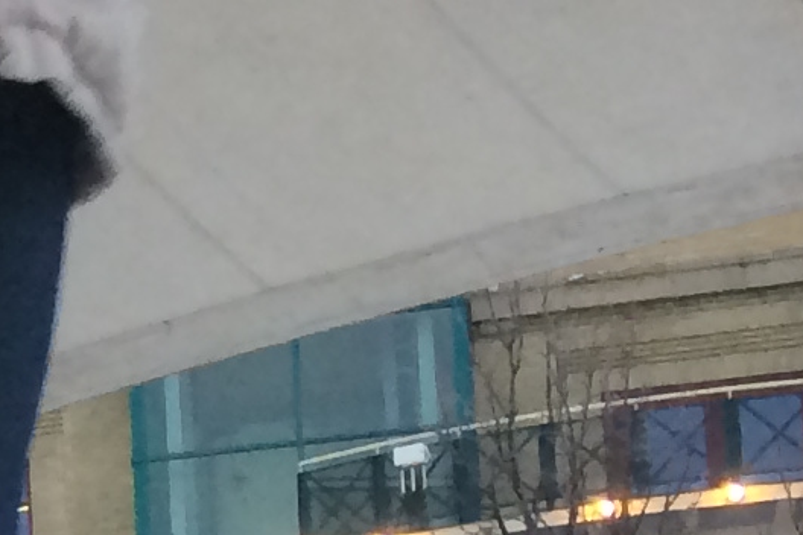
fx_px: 4305
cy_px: 1058
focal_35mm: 193
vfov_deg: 6.9
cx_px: -1608
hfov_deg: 8.8
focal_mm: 4.12
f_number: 2.2
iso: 50
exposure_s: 1/30
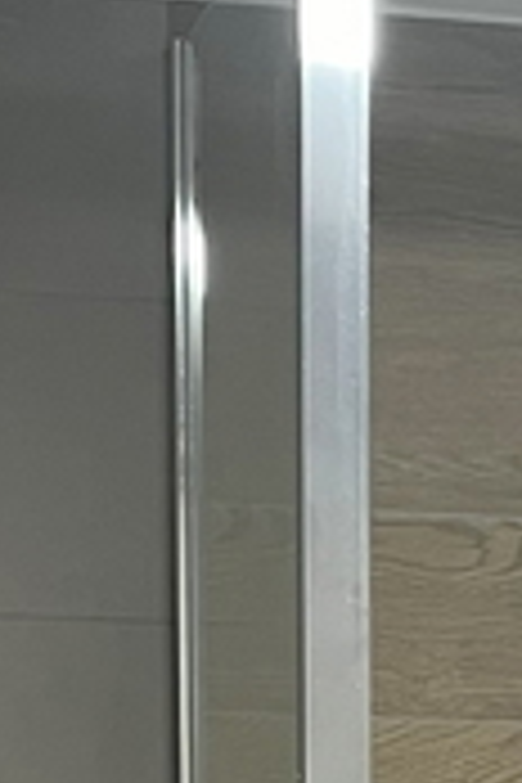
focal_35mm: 168
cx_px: 832
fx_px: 3654
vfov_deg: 11.5
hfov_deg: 8.0
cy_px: 1314
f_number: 1.6
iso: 64
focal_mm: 5.1
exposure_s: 1/50
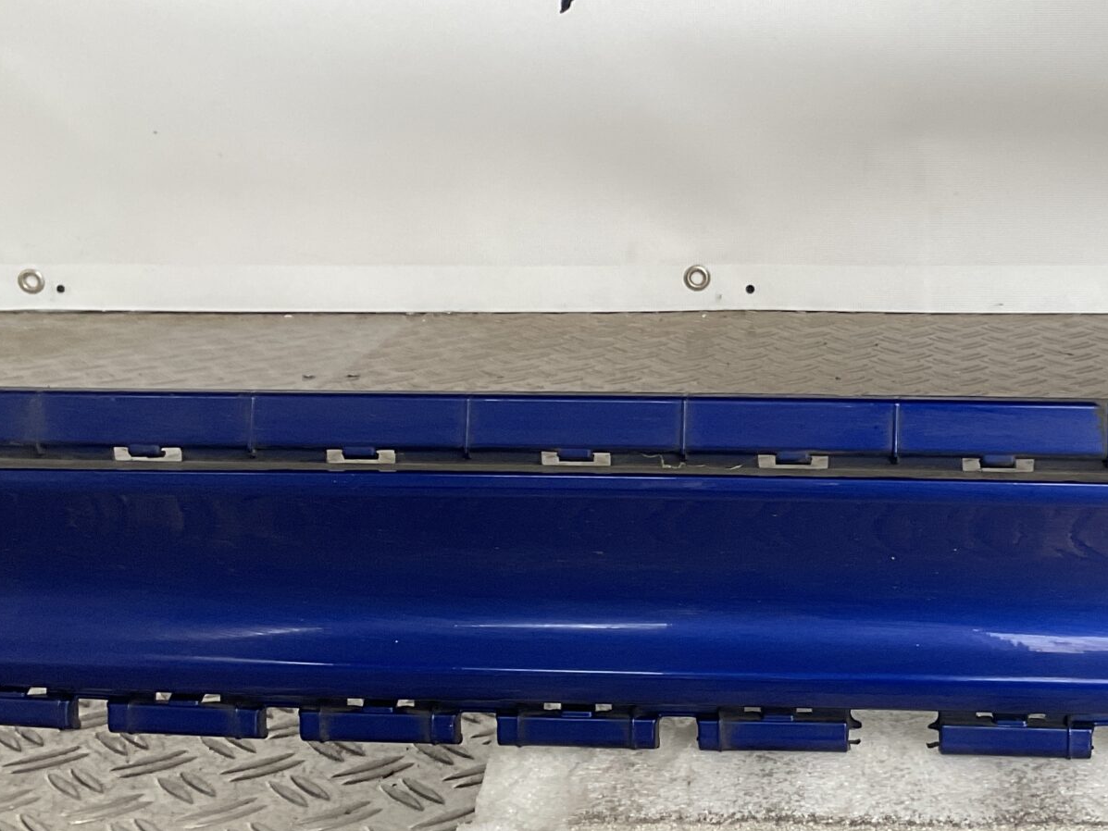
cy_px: 221
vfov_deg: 23.4
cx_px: 835
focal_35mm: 62
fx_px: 1985
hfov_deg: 30.6
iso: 64
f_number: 1.8
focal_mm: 3
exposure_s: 1/120
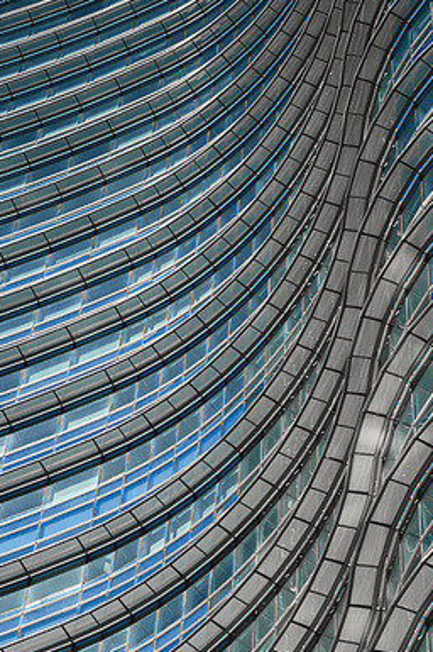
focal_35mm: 135
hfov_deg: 10.1
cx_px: 236
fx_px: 2440
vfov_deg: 14.8
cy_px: 741
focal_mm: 52
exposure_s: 1/1250
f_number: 8
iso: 400
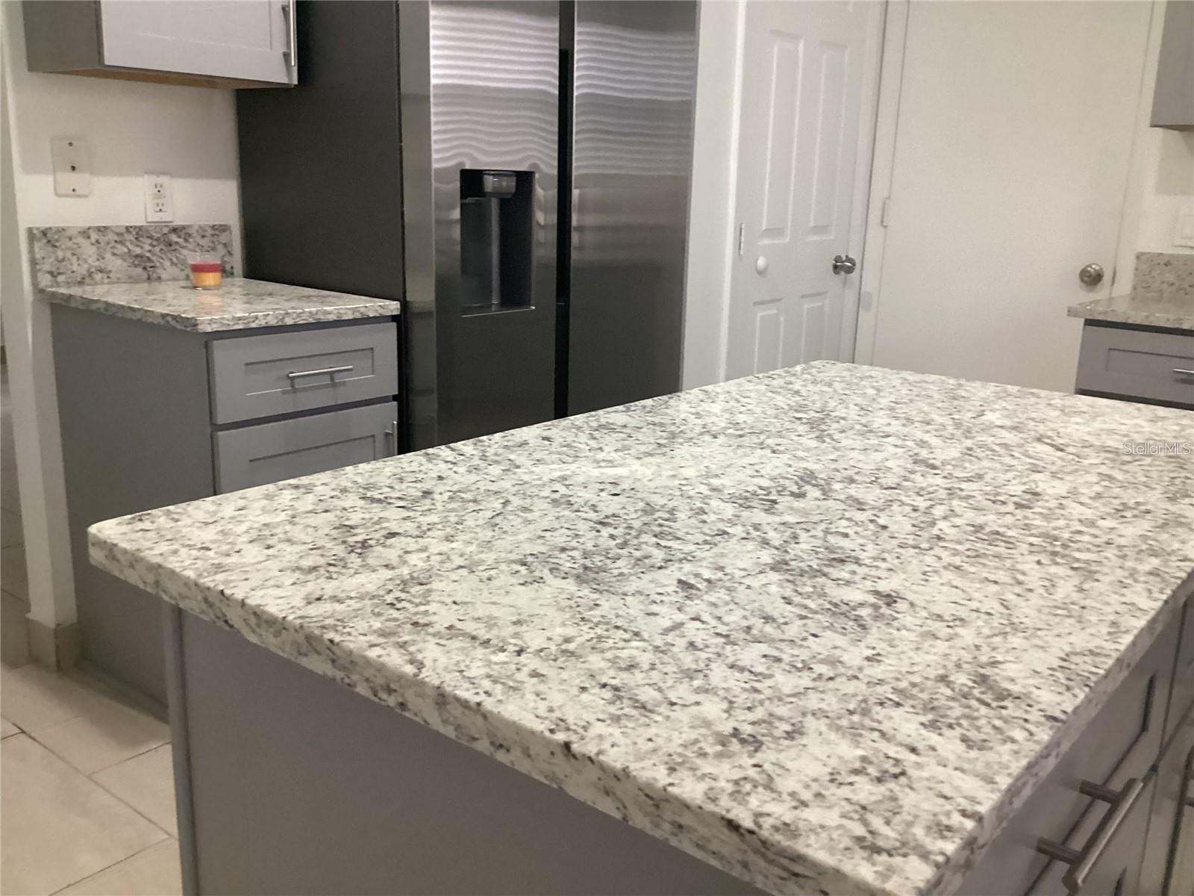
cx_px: 597
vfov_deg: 45.4
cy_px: 448
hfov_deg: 58.4
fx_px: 1069
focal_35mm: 31
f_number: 2.4
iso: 320
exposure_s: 1/60
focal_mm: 3.3
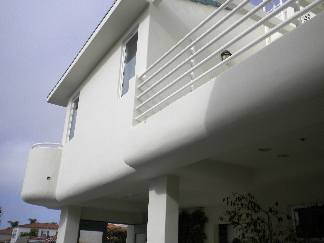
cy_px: 122
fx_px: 328
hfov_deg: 52.6
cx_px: 162
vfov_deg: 40.7
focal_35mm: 35
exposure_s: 1/768
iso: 80
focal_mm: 6.3
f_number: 4.6
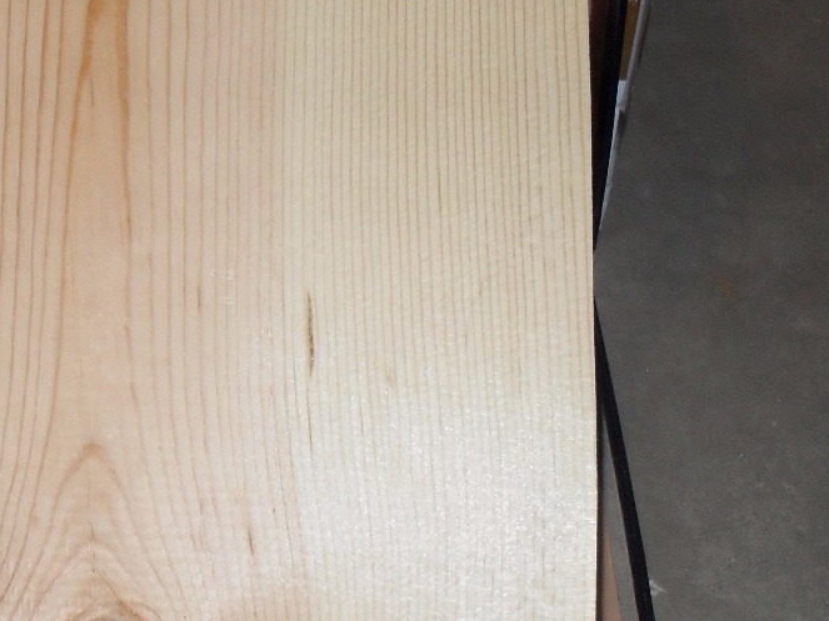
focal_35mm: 76
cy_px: 401
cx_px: 155
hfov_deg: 25.2
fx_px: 1820
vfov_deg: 19.3
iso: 200
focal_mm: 6.3
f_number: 3.2
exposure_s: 1/45
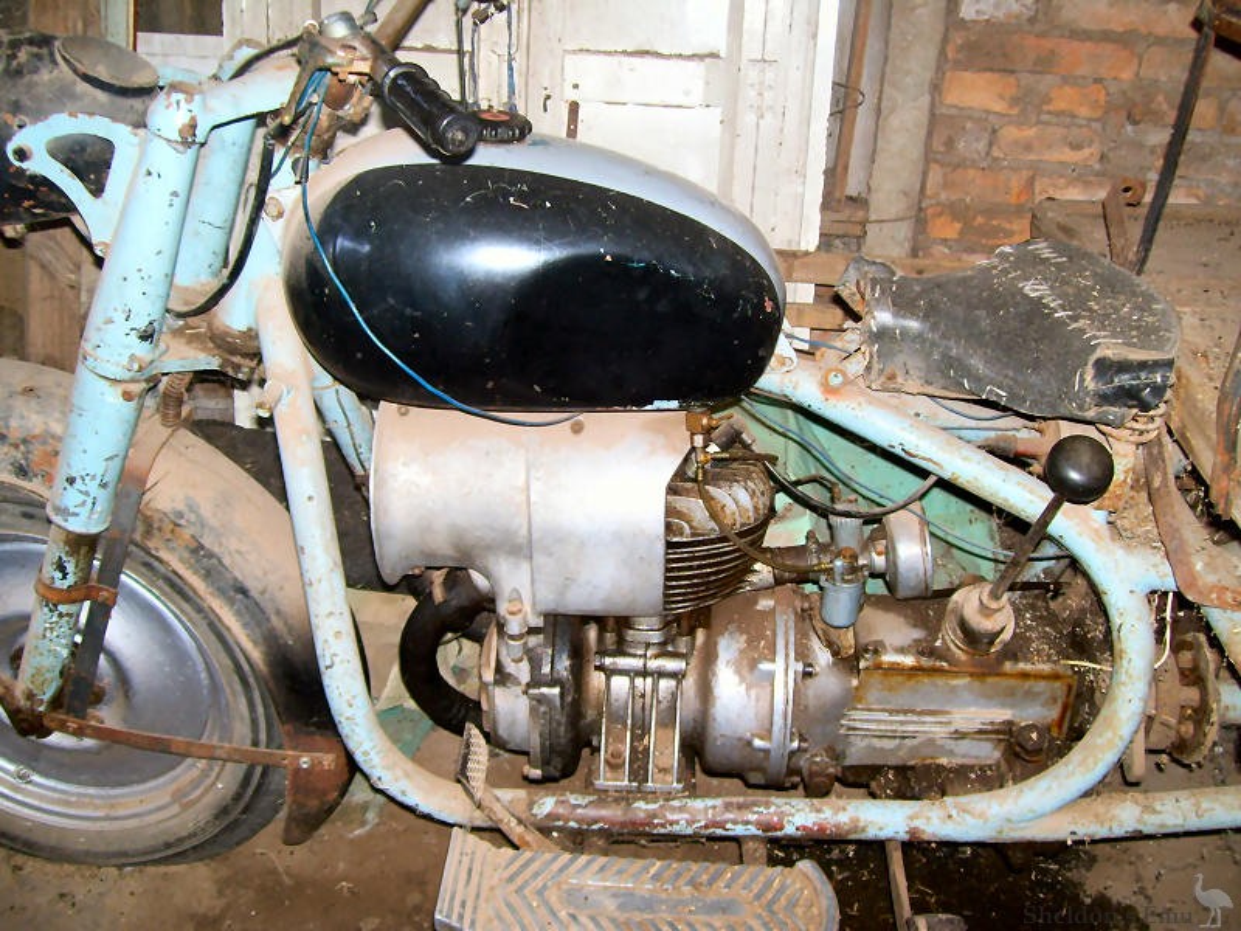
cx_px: 620
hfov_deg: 51.4
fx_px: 1291
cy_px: 466
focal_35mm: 36
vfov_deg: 39.7
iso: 80
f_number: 2.7
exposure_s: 1/60
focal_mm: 6
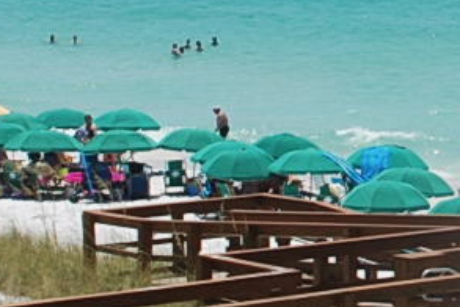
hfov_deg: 8.5
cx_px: 674
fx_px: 3044
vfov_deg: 5.8
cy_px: 16
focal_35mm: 238
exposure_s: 1/320
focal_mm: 24
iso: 100
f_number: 9
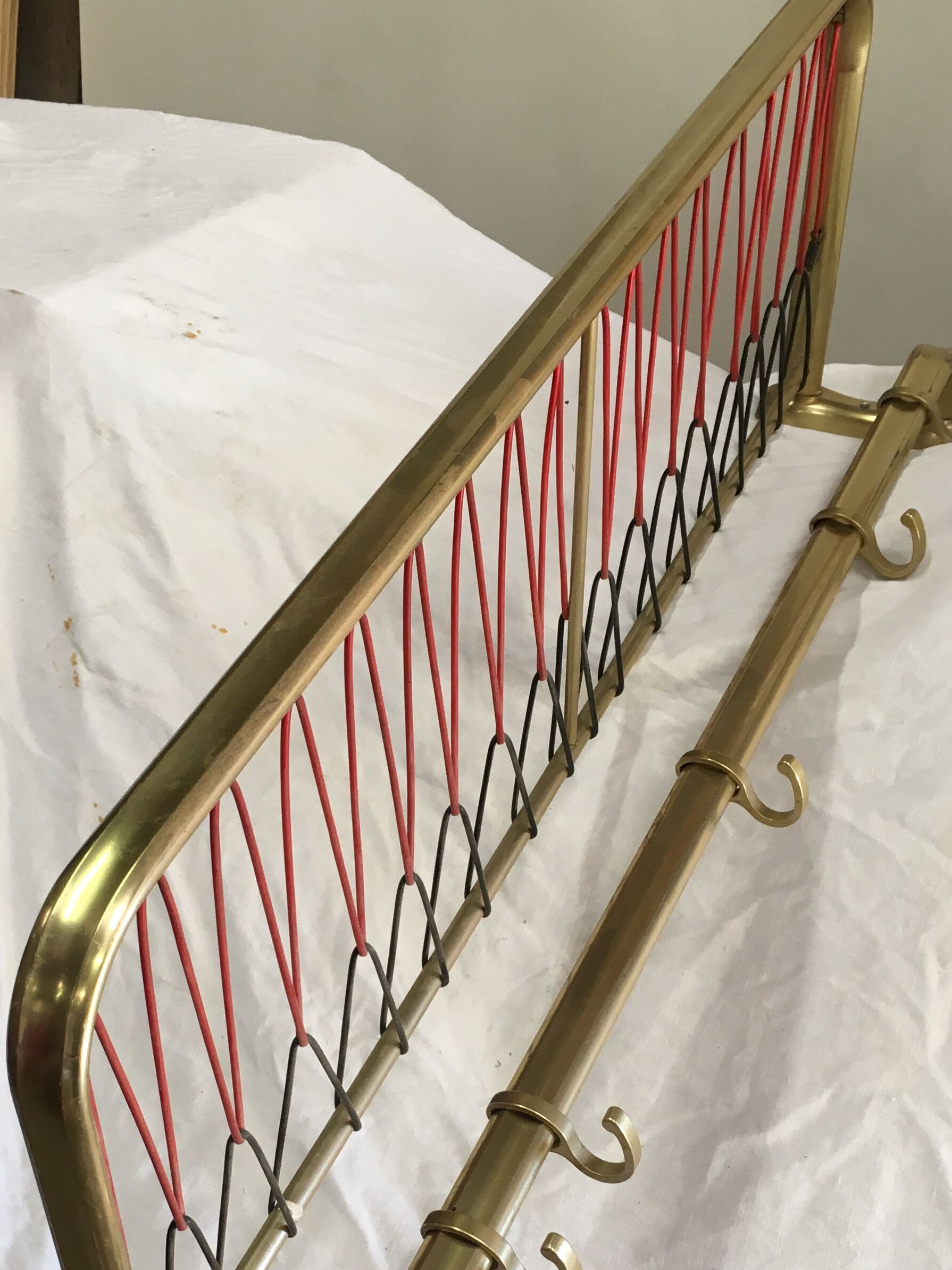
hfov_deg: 29.5
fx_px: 1796
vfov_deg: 37.9
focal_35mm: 49
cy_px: 964
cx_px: 312
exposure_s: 1/33
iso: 25
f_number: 2.2
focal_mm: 4.15
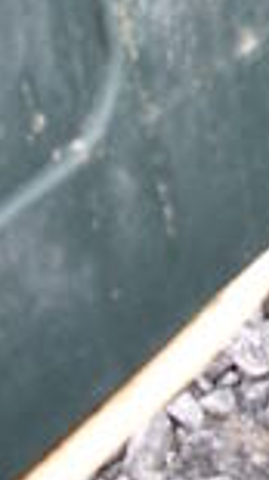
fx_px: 2121
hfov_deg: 6.4
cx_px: 887
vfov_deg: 11.8
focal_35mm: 167
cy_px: -404
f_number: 3.5
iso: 800
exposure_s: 1/250
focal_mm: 18
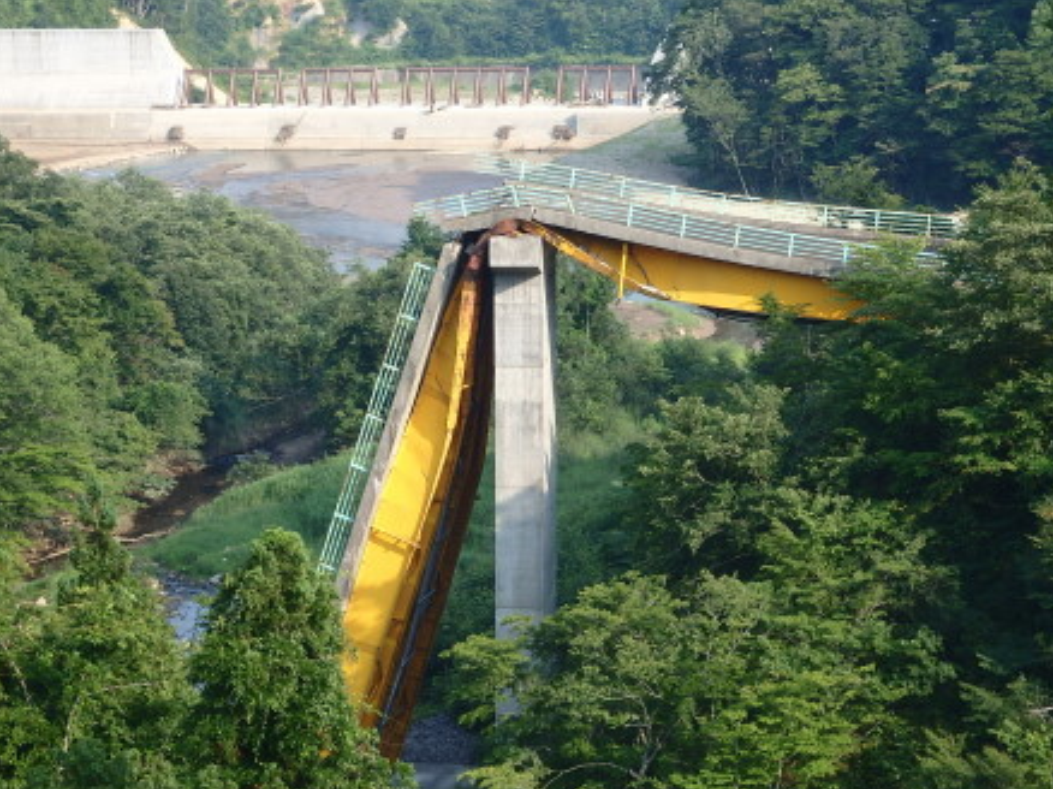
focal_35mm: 131
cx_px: 531
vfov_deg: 11.3
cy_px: 397
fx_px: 3983
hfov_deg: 15.1
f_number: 5.3
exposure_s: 1/200
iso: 125
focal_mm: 22.9
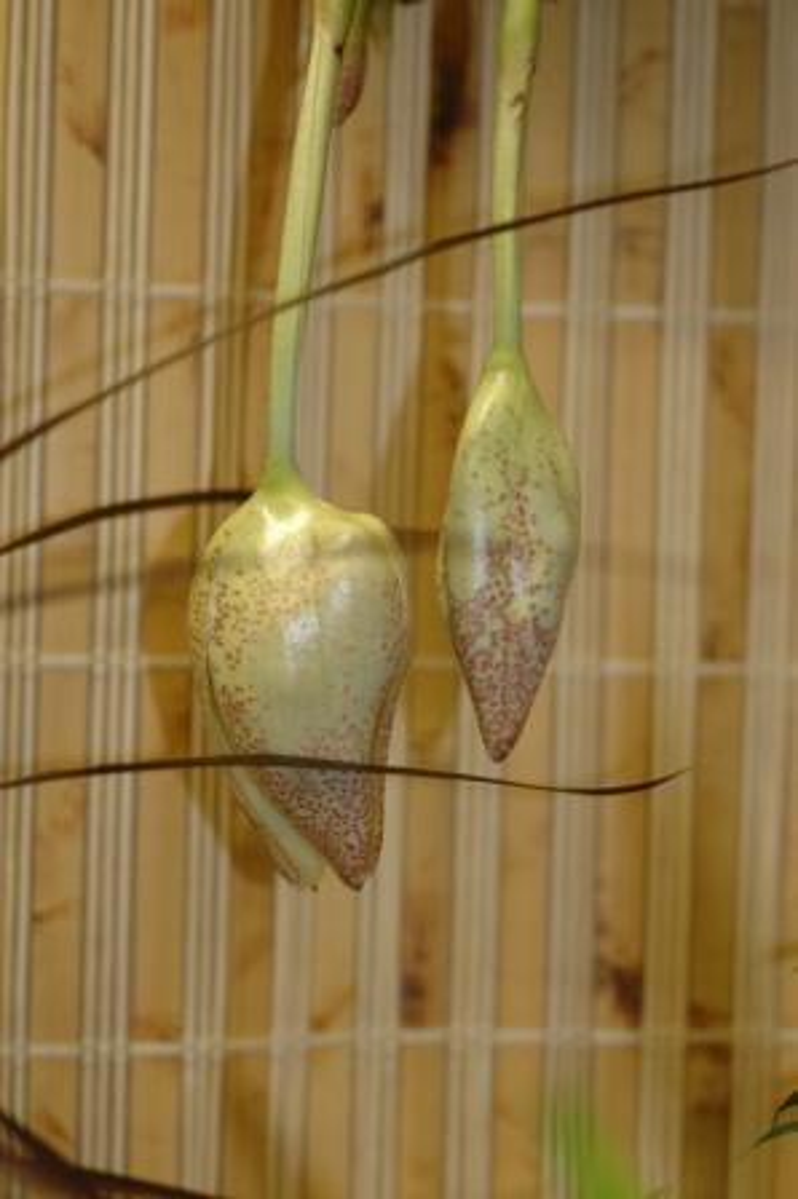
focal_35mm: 90
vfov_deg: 22.6
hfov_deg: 15.2
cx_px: 399
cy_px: 600
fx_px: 2997
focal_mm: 60
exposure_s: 1/60
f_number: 3.3
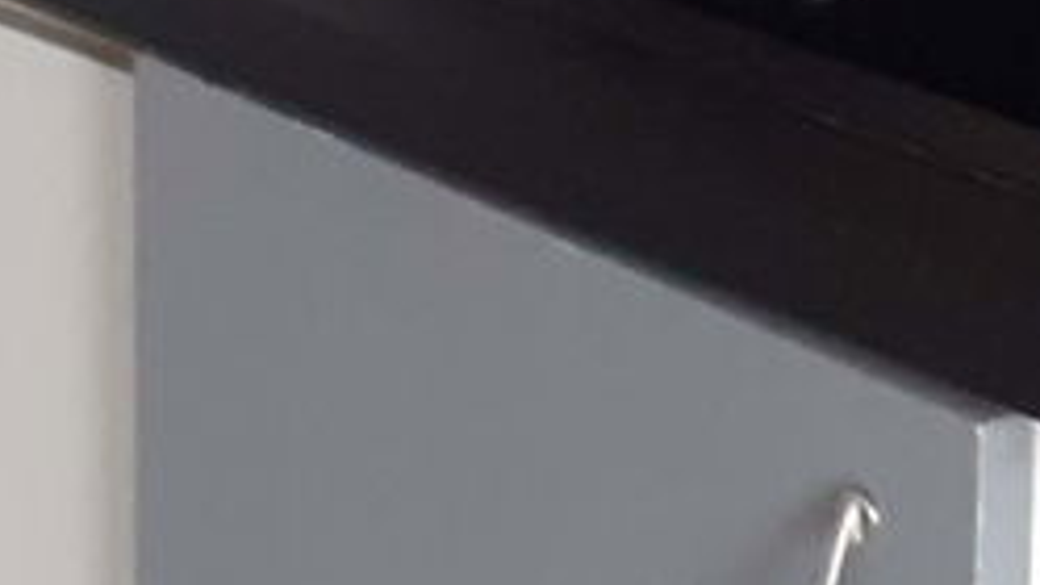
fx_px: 5211
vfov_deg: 6.2
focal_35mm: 189
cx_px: -100
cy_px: -735
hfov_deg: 11.2
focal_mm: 3.6
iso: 200
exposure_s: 1/33
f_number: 1.9
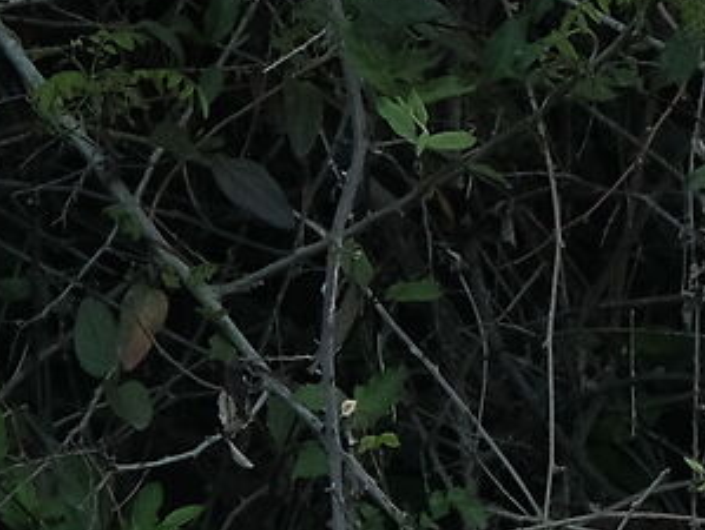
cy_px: 700
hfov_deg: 0.4
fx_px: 94267
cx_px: 1514
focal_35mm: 4623
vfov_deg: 0.3
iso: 800
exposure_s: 1/200
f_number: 9
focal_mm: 400
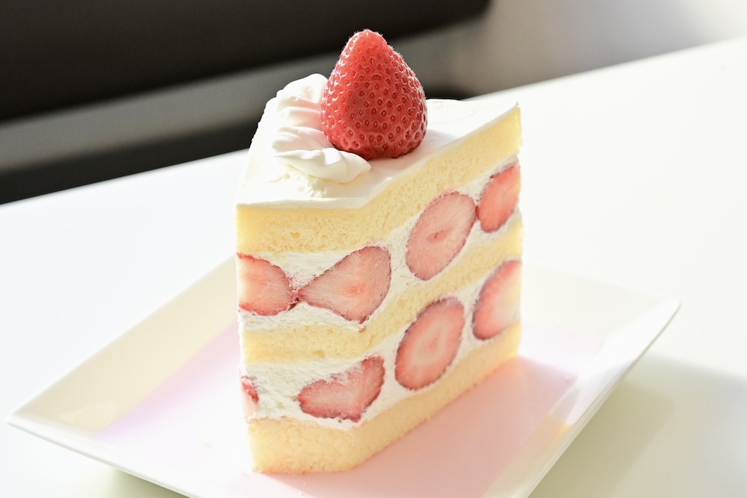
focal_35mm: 60
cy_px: 249
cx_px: 374
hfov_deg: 33.4
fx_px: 1245
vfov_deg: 22.6
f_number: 8
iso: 4000
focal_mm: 60
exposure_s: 1/640
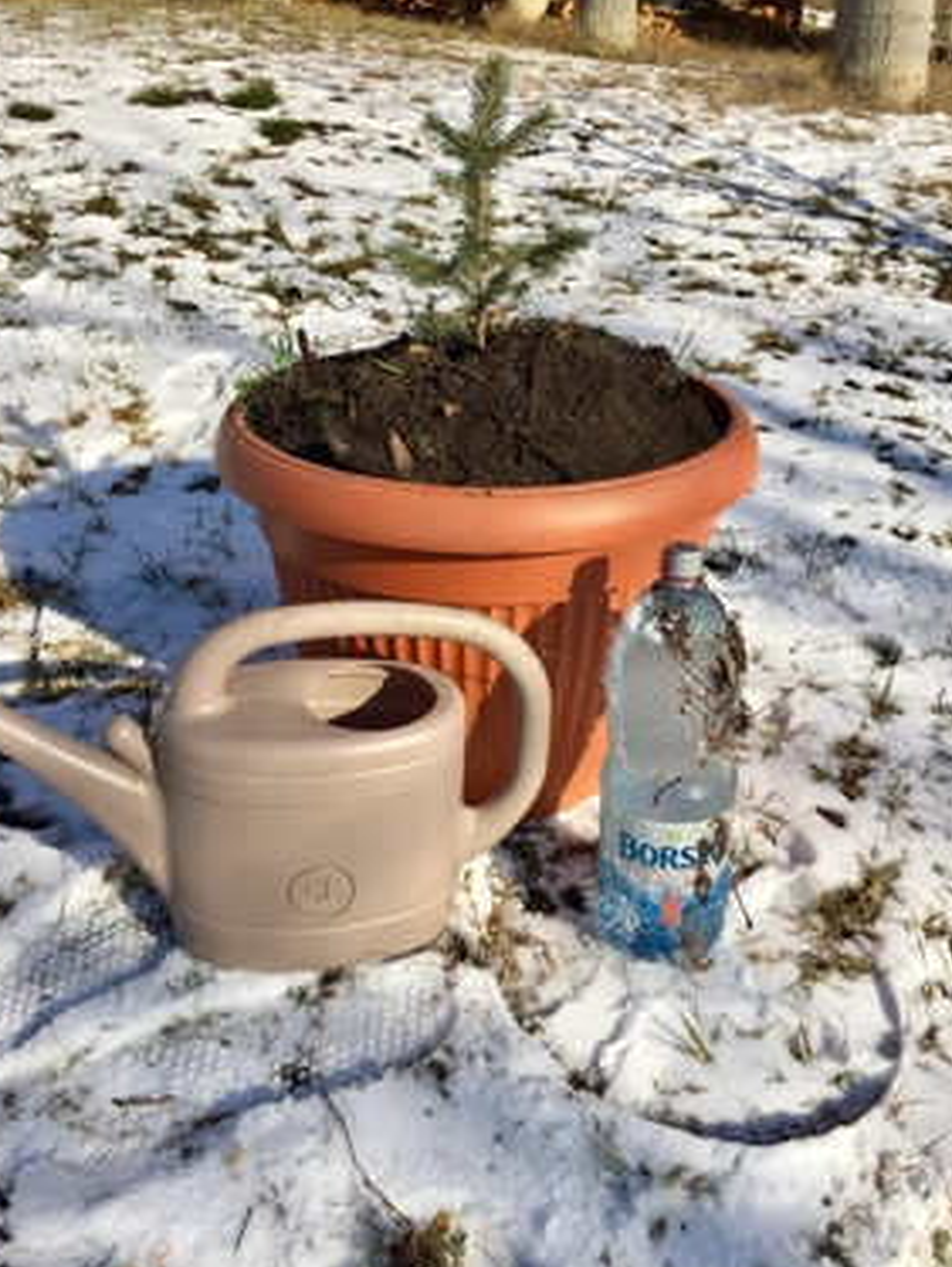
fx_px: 1135
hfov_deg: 45.5
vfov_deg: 58.3
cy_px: 606
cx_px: 457
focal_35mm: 31
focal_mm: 4.15
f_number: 2.2
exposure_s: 1/3049
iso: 32
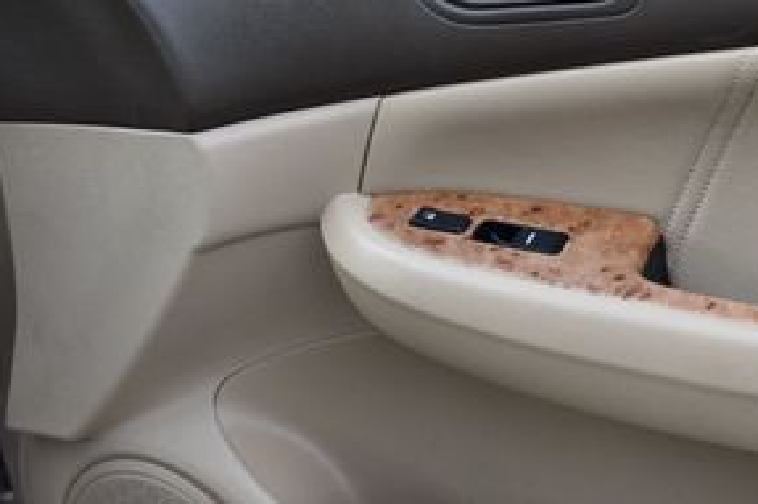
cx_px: 795
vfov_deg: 20.2
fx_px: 1410
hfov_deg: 27.9
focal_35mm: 67
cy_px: 348
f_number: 5.6
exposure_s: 1/160
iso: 200
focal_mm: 20
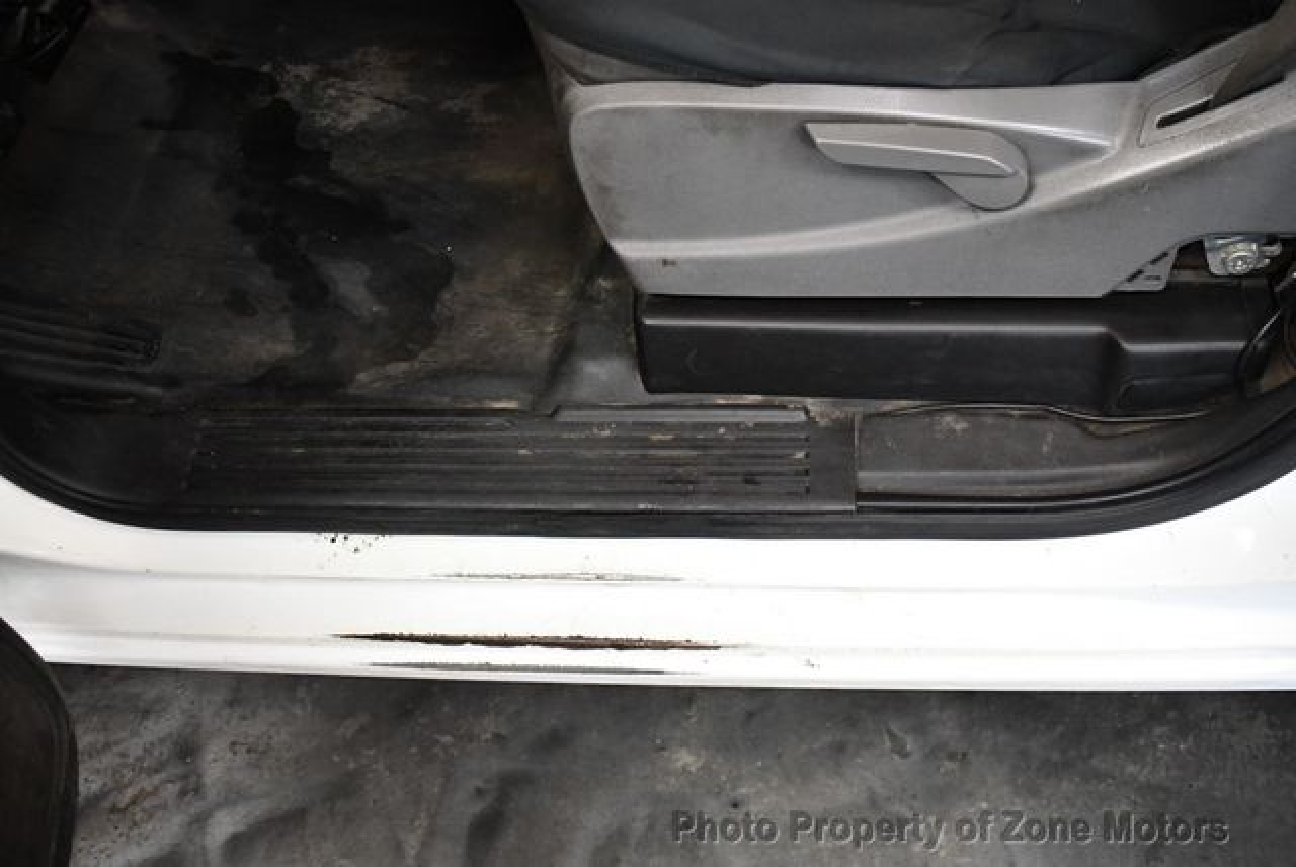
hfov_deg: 53.1
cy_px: 434
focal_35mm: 36
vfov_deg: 36.9
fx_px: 1297
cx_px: 648
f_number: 3.5
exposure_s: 1/125
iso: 2500
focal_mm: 18
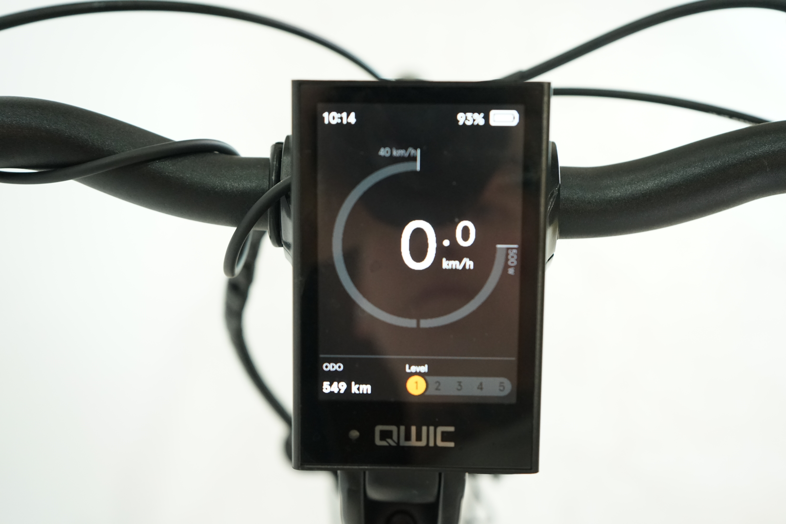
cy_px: 262
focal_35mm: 41
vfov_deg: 32.6
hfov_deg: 47.4
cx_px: 393
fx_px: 895
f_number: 5.6
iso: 2500
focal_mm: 41
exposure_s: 1/200
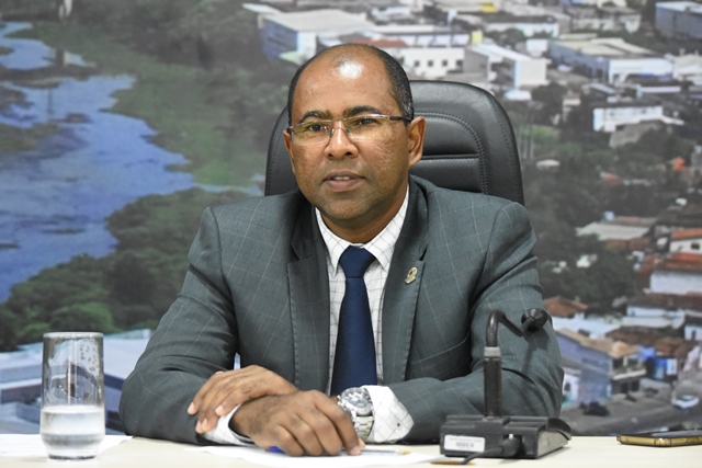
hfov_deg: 20.0
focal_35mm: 102
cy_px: 234
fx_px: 1989
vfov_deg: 13.4
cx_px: 351
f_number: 4.5
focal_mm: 68
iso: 5000
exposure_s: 1/80
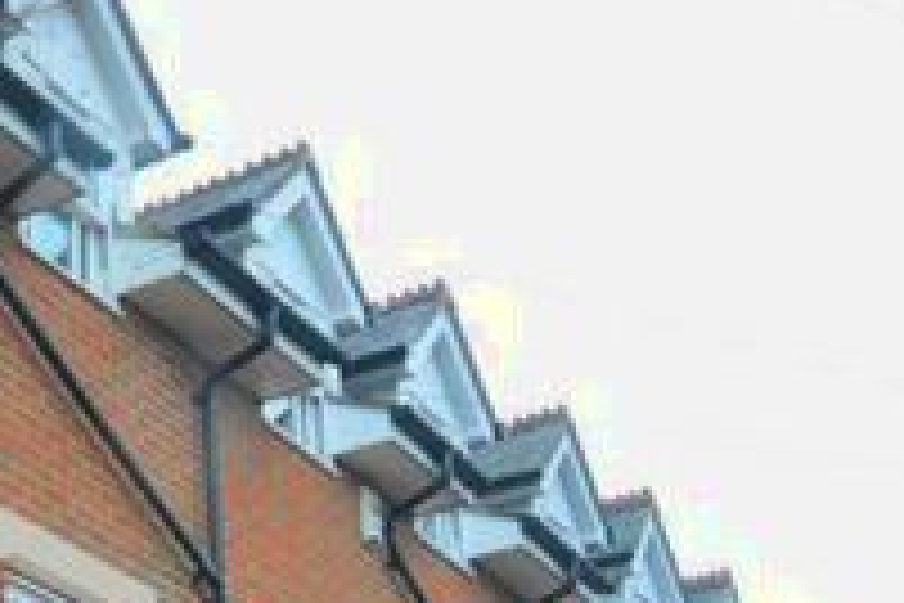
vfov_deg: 17.8
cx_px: -81
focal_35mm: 73
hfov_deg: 25.7
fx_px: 1833
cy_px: 706
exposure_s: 1/400
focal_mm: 14
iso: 3200
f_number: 10
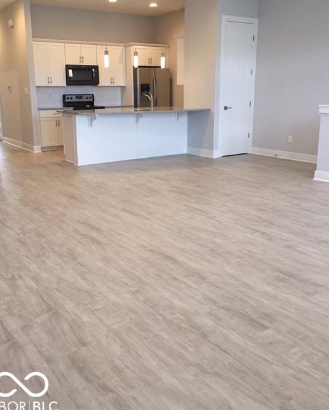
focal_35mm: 34
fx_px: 413
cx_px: 148
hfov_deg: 43.3
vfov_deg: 52.7
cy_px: 183
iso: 50
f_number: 2.2
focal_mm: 4.15
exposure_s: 1/30
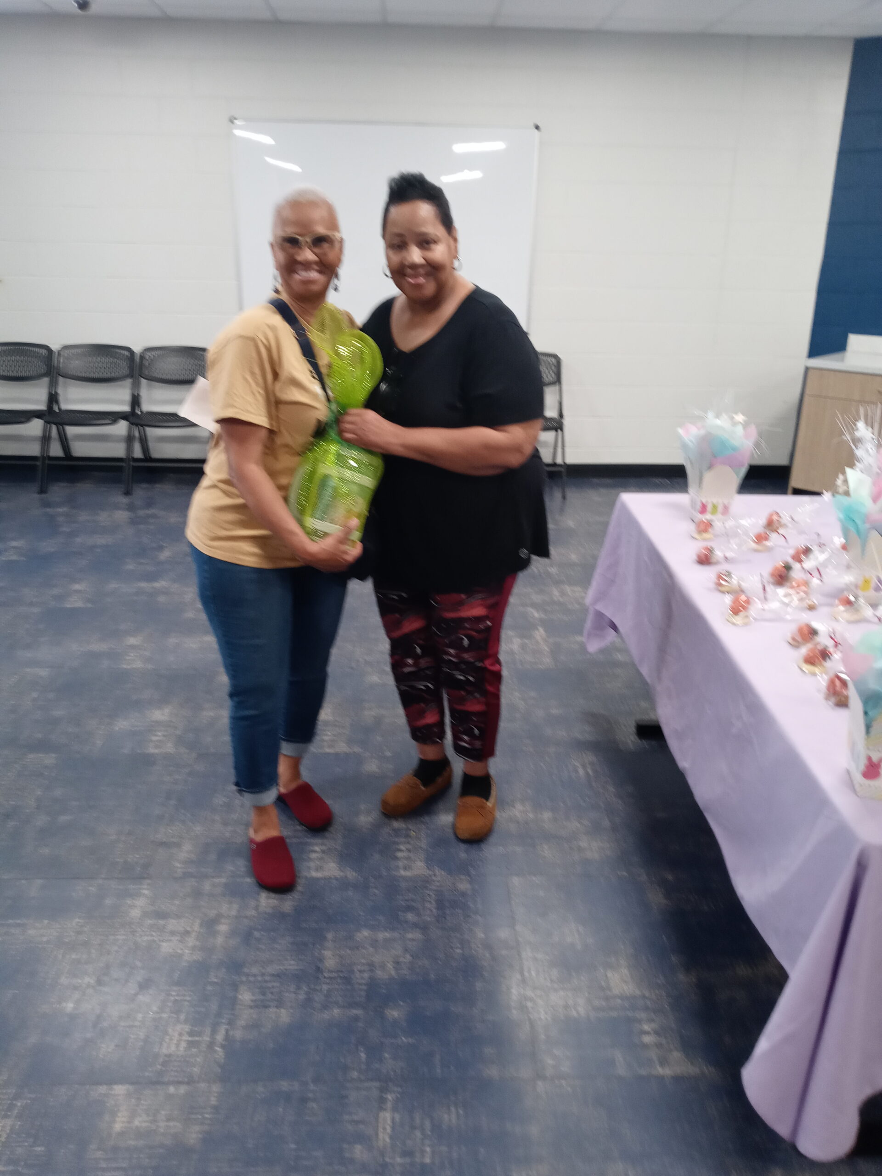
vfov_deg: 63.4
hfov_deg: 49.7
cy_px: 588
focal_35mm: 28
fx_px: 951
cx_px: 441
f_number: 1.8
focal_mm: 3.61
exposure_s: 1/30
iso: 200
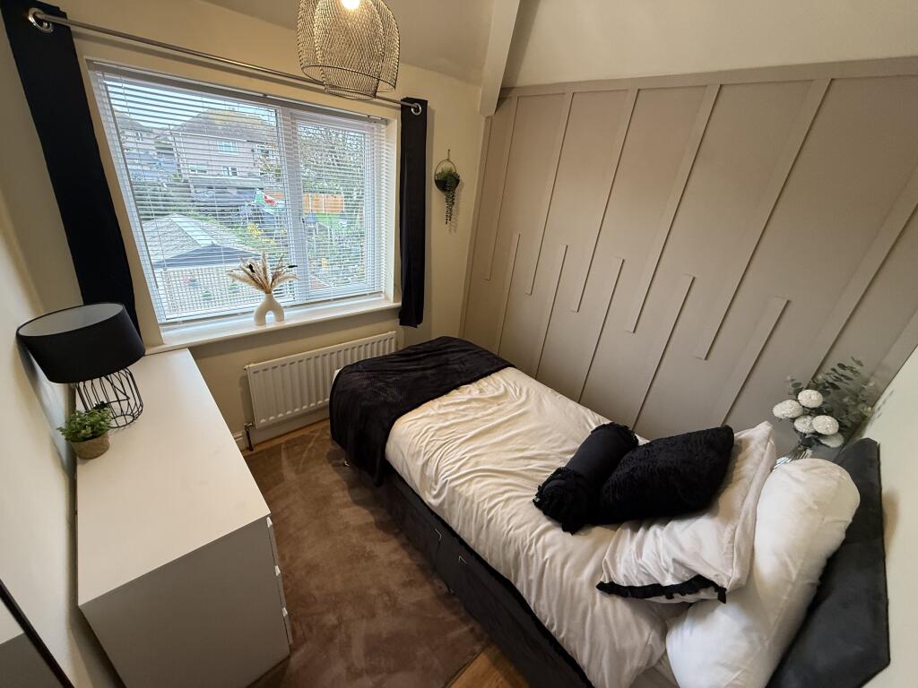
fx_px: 371
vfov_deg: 85.7
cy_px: 344
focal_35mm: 14
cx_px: 459
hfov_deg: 102.1
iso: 320
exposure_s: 1/50
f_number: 2.2
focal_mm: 2.22
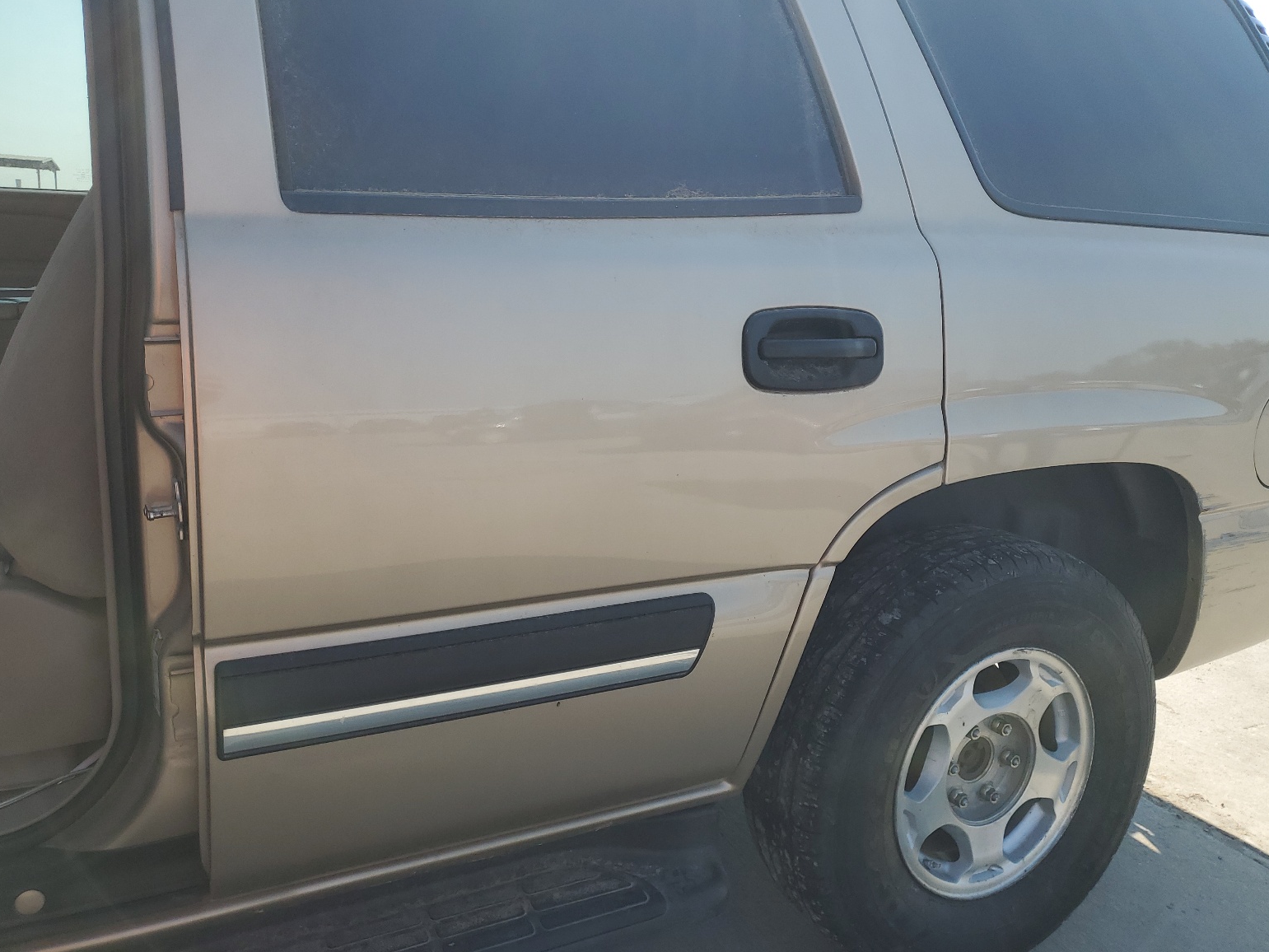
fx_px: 990
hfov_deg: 65.3
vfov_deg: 51.4
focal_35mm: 27
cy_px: 460
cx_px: 634
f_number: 1.5
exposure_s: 1/1667
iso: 50
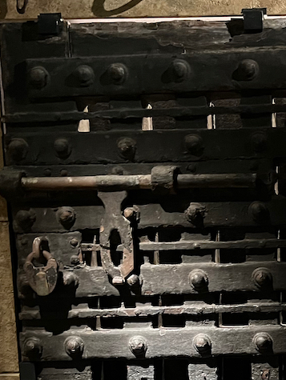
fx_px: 770
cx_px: 330
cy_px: 374
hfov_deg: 19.9
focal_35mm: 70
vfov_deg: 26.4
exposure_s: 1/30
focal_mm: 5.1
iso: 1000
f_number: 1.6
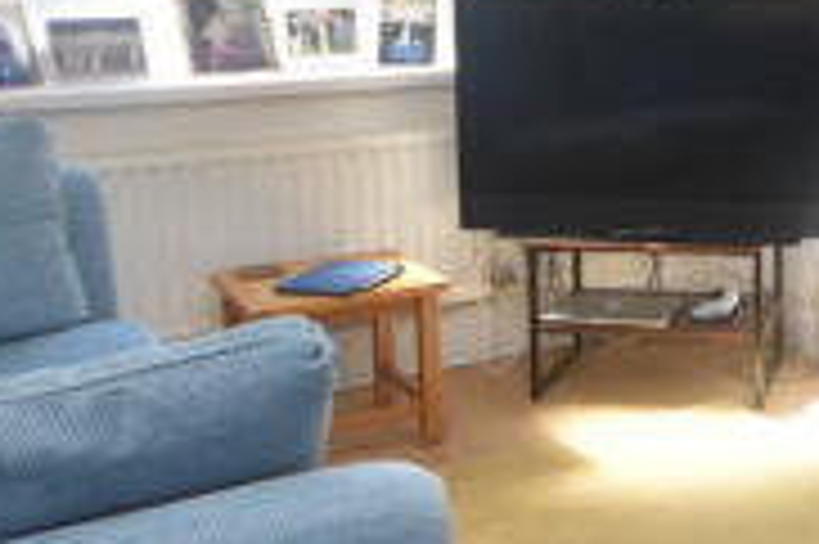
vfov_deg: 24.5
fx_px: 1227
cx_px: 799
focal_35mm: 54
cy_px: 92
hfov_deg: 34.0
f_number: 4
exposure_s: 1/60
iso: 200
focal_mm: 10
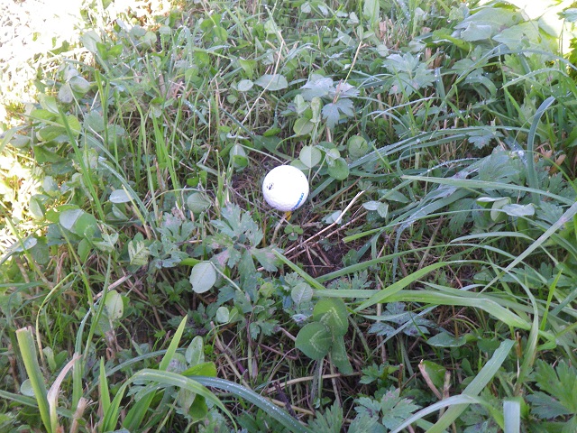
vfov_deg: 40.7
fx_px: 583
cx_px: 288
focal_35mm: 35
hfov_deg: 52.6
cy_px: 216
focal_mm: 6.2
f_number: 3.8
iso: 80
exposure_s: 1/60
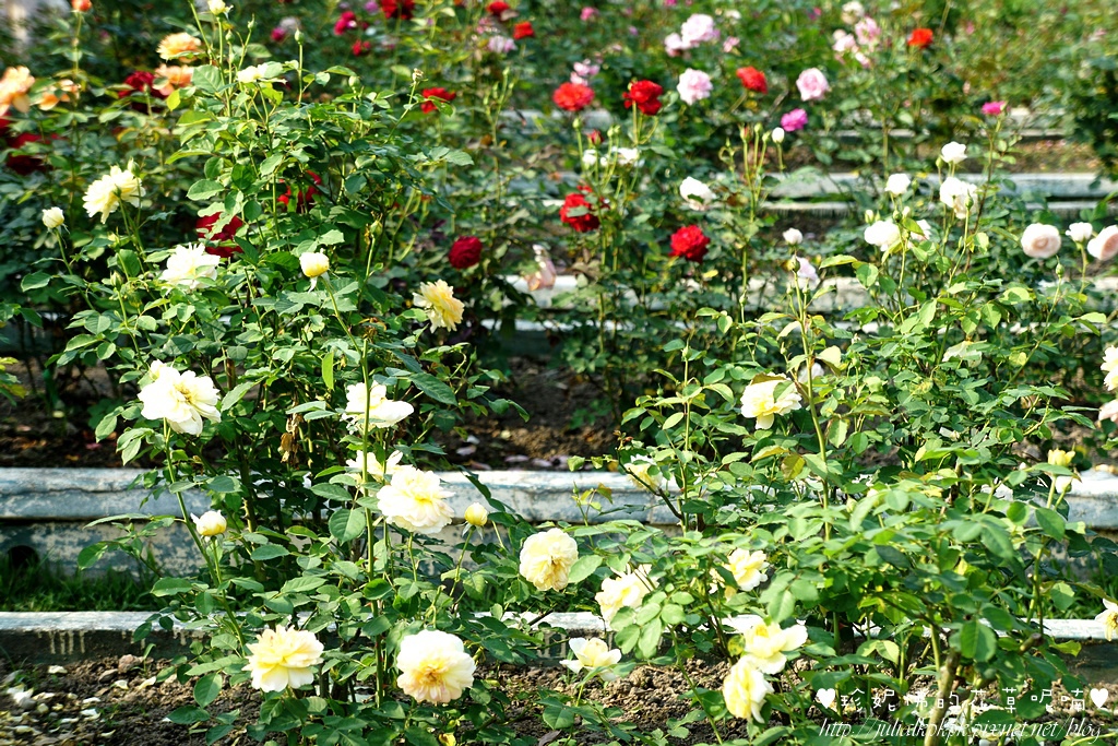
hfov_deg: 24.6
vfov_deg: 16.6
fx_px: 2562
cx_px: 559
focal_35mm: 82
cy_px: 373
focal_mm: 55
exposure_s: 1/160
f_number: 5.6
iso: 100
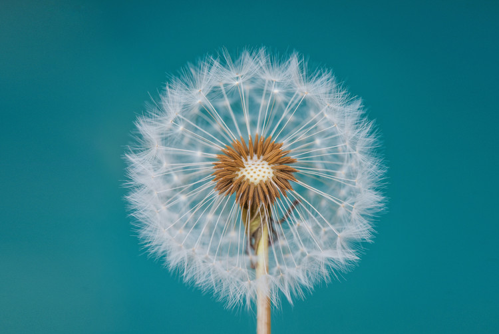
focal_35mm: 105
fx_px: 1456
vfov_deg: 13.1
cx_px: 250
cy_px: 167
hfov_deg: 19.4
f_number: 9
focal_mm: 105
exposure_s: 1/320
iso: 200
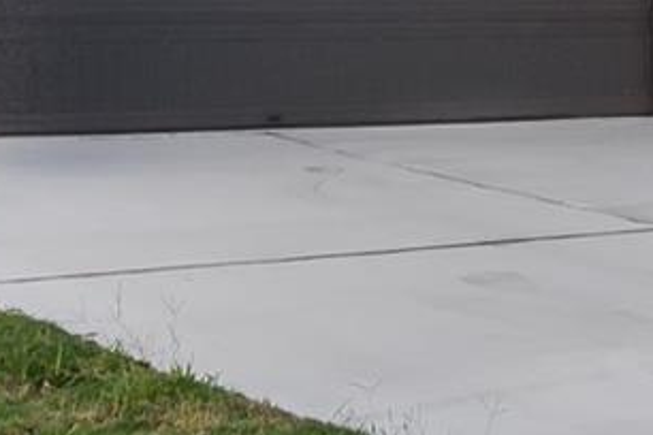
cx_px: 587
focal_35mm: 110
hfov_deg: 18.2
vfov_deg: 11.9
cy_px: -189
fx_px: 2001
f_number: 9
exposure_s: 1/3
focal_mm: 11
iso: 100
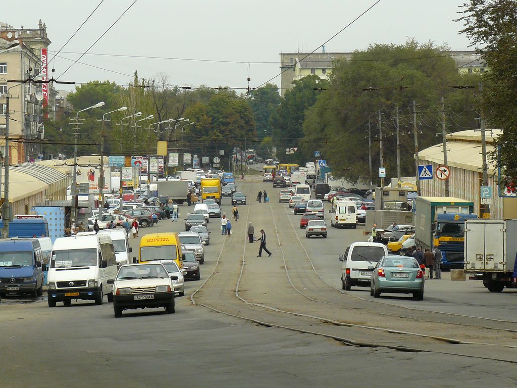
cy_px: 194
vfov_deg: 9.5
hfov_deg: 12.6
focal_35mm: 157
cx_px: 258
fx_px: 2345
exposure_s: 1/320
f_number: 5
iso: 200
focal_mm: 26.2
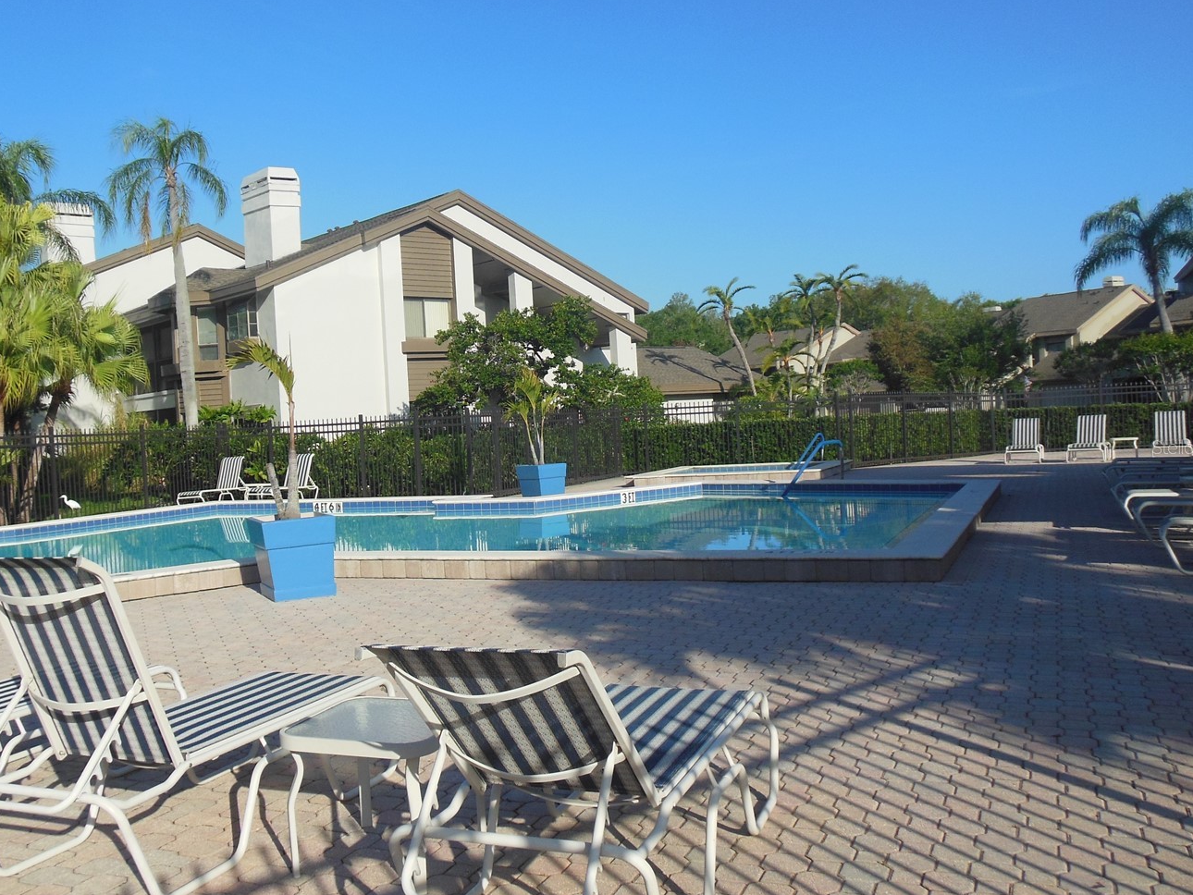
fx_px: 1069
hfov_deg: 58.0
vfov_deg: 45.5
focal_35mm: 31
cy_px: 447
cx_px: 499
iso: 125
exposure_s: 1/500
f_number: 6.4
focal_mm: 4.5
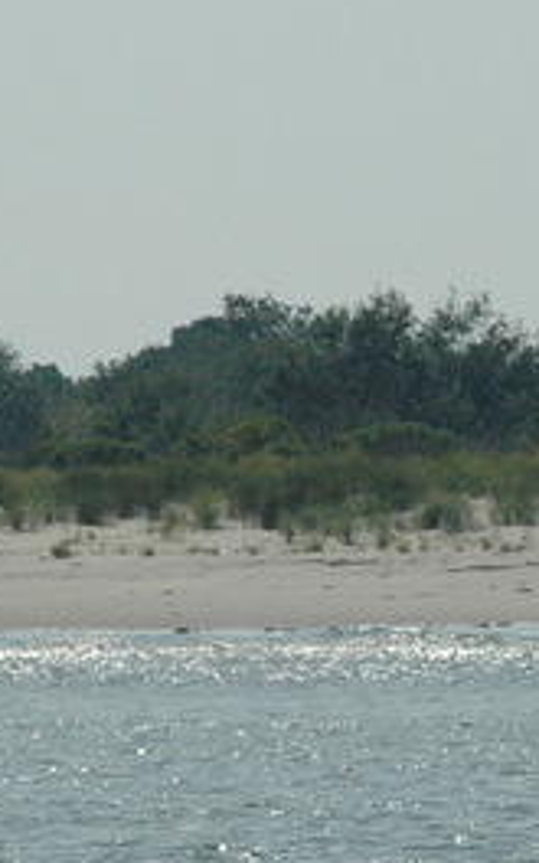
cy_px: 466
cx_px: 657
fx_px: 14807
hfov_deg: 2.1
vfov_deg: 3.3
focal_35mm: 630
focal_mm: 170
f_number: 14
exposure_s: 1/3200
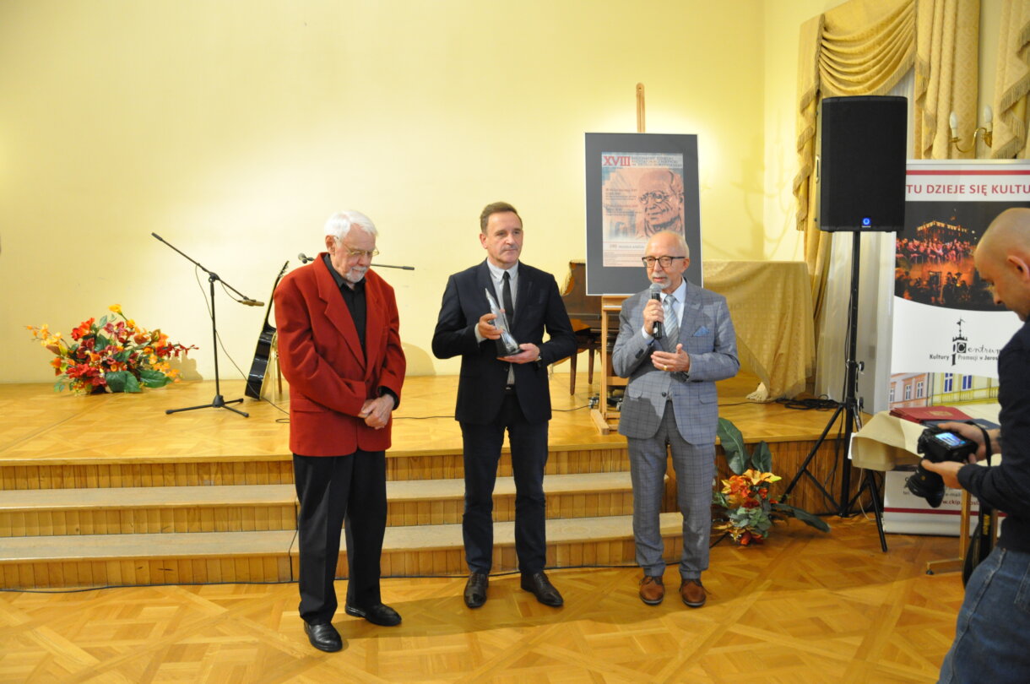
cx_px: 515
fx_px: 771
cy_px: 342
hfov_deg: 67.5
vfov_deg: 47.8
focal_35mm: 27
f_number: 5.6
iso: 1600
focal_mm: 18
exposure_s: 1/30
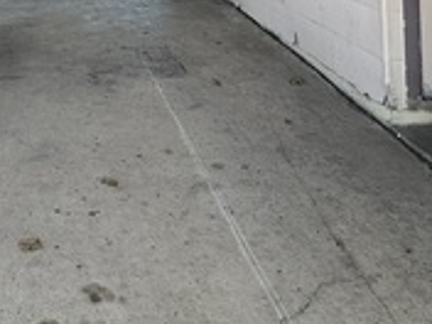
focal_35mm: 51
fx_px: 636
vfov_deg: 23.6
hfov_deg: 35.9
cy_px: -145
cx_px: 69
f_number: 2.2
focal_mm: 2.22
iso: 40
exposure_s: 1/127
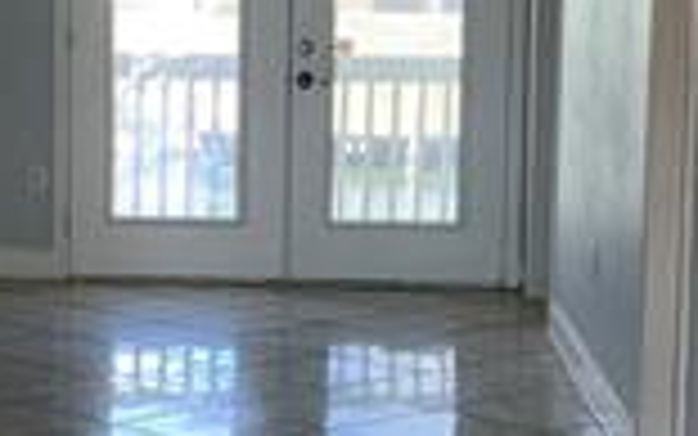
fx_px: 2417
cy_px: 202
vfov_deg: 10.3
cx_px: 194
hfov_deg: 16.4
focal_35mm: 127
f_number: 1.8
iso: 64
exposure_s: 1/120
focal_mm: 3
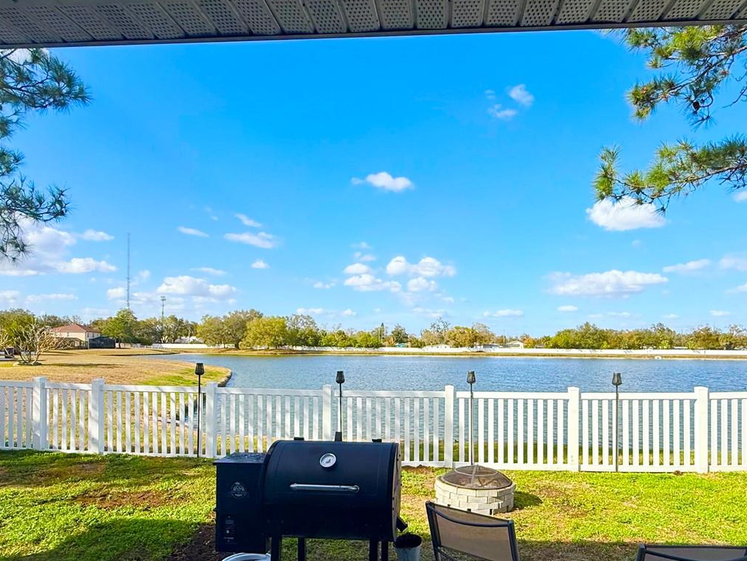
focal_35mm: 22
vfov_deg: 60.3
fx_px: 475
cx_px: 413
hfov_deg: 76.1
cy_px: 351
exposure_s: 1/2841
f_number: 2.2
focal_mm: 2.22
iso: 50
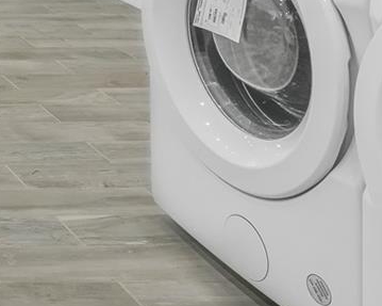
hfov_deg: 16.8
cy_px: -239
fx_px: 848
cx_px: -433
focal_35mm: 75
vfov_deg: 17.0
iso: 800
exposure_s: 1/80
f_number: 8
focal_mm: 14
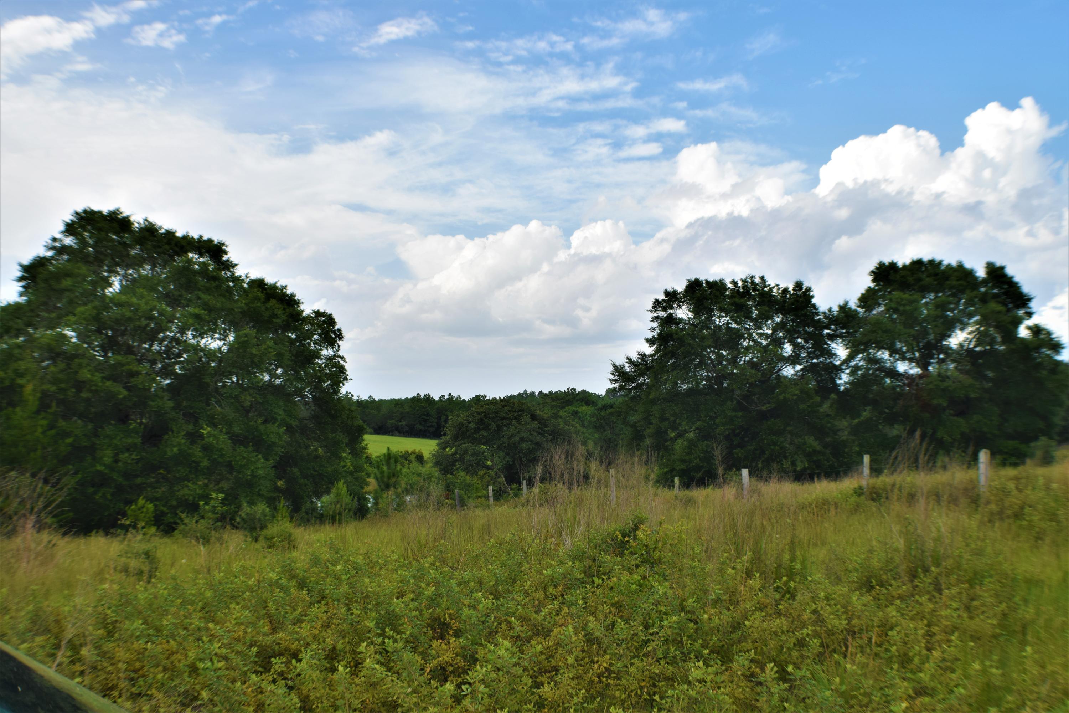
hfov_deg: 43.6
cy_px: 356
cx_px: 534
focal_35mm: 45
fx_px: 1336
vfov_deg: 29.9
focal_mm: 30
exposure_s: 1/200
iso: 100
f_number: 8
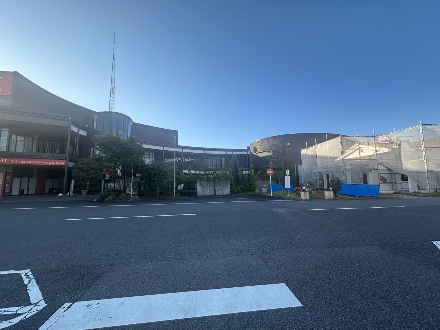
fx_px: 178
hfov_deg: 102.1
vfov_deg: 85.7
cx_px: 220
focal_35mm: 14
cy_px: 165
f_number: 2.2
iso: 40
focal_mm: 2.22
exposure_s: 1/947
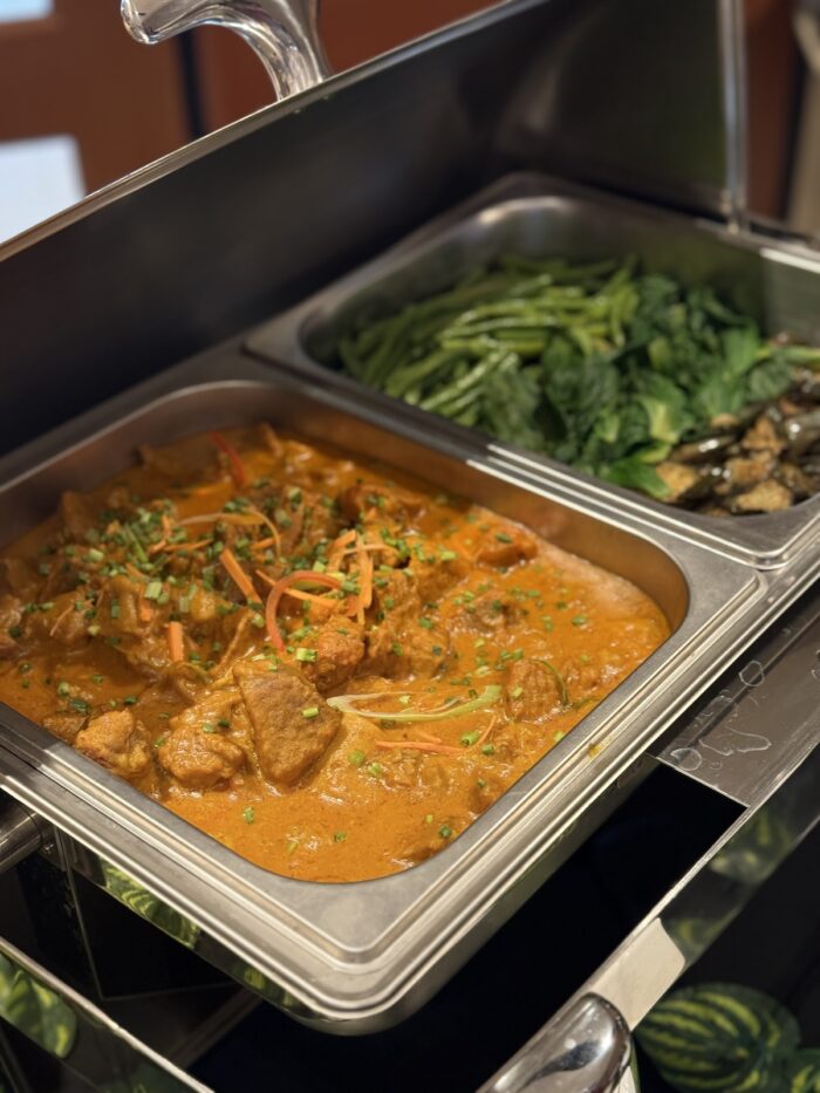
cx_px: 410
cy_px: 546
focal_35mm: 48
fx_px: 1516
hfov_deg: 30.3
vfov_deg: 39.7
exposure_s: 1/60
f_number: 1.78
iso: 160
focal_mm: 6.76
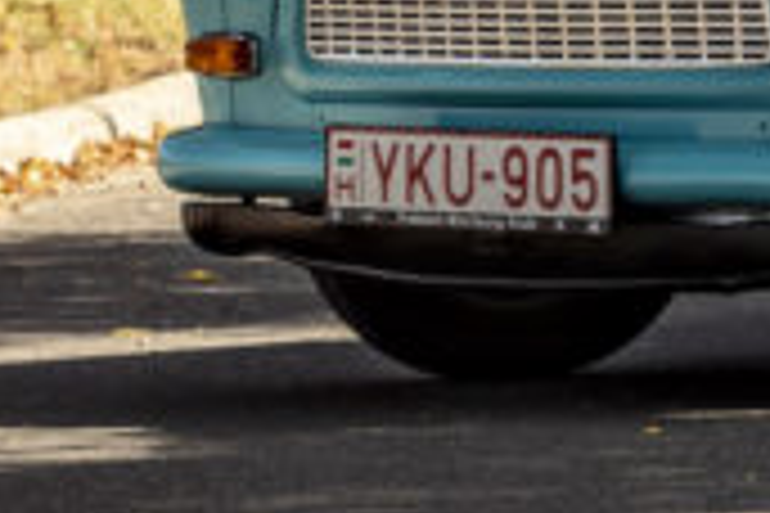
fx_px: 10095
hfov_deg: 4.3
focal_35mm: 472
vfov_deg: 2.9
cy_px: -130
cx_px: 1535
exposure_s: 1/400
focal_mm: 70
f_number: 5
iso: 64
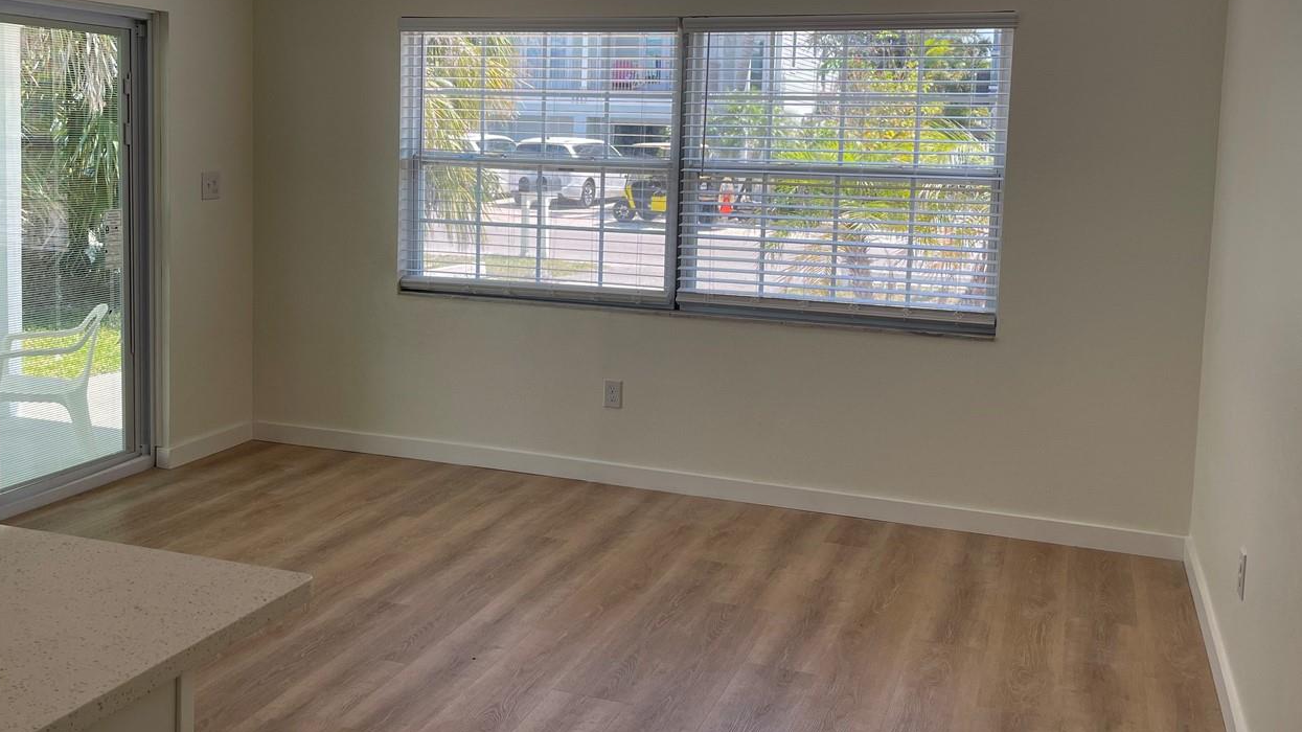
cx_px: 602
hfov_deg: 56.6
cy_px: 244
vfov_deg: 33.4
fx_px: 1208
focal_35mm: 35
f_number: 1.6
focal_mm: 5.1
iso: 32
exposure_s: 1/535
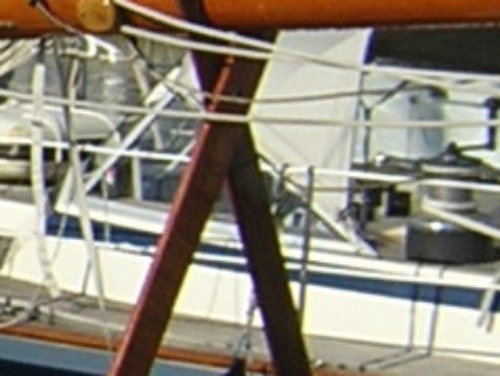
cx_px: -613
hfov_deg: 7.7
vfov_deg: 6.1
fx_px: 3499
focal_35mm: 242
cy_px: 118
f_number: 5.2
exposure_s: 1/577
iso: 100
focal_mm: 4.7
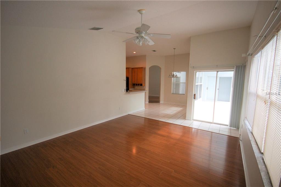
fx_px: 129
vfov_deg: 71.9
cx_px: 140
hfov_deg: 95.1
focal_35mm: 16
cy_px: 94
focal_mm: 11
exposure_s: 1/100
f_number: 5
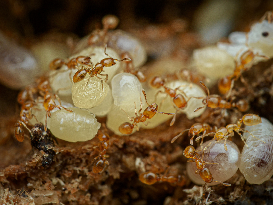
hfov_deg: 16.4
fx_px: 946
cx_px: 136
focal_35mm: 120
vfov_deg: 12.3
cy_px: 102
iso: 200
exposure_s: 1/100
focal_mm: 60
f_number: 10
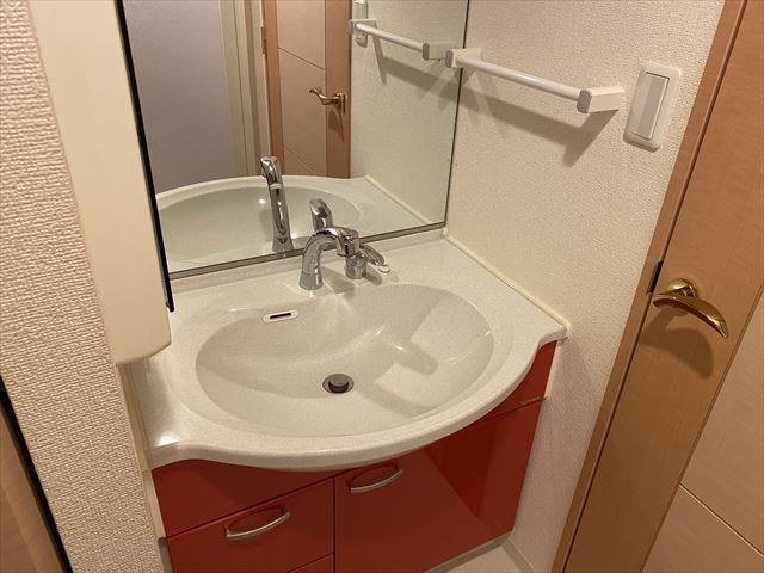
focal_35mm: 26
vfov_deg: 53.1
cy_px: 286
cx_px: 382
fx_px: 574
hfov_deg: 67.3
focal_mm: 4.25
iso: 250
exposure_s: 1/50
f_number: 1.8
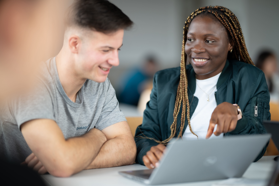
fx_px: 658
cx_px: 140
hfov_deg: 23.9
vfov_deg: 16.1
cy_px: 93
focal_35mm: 85
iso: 100
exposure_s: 1/250
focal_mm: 85
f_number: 1.2
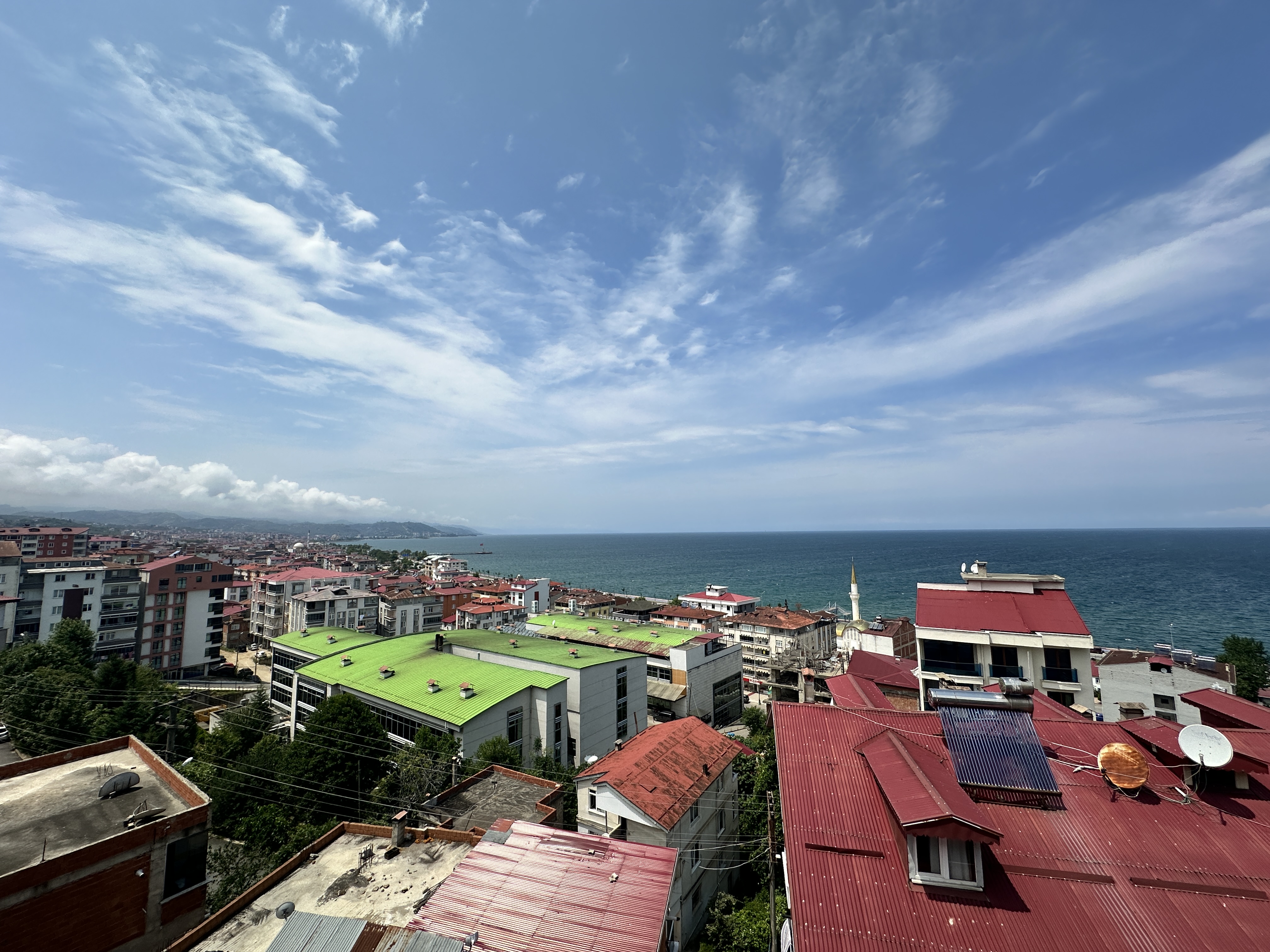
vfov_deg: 85.7
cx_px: 635
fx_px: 514
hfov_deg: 102.1
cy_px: 476
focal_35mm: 14
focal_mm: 2.22
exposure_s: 1/3861
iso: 50
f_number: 2.2
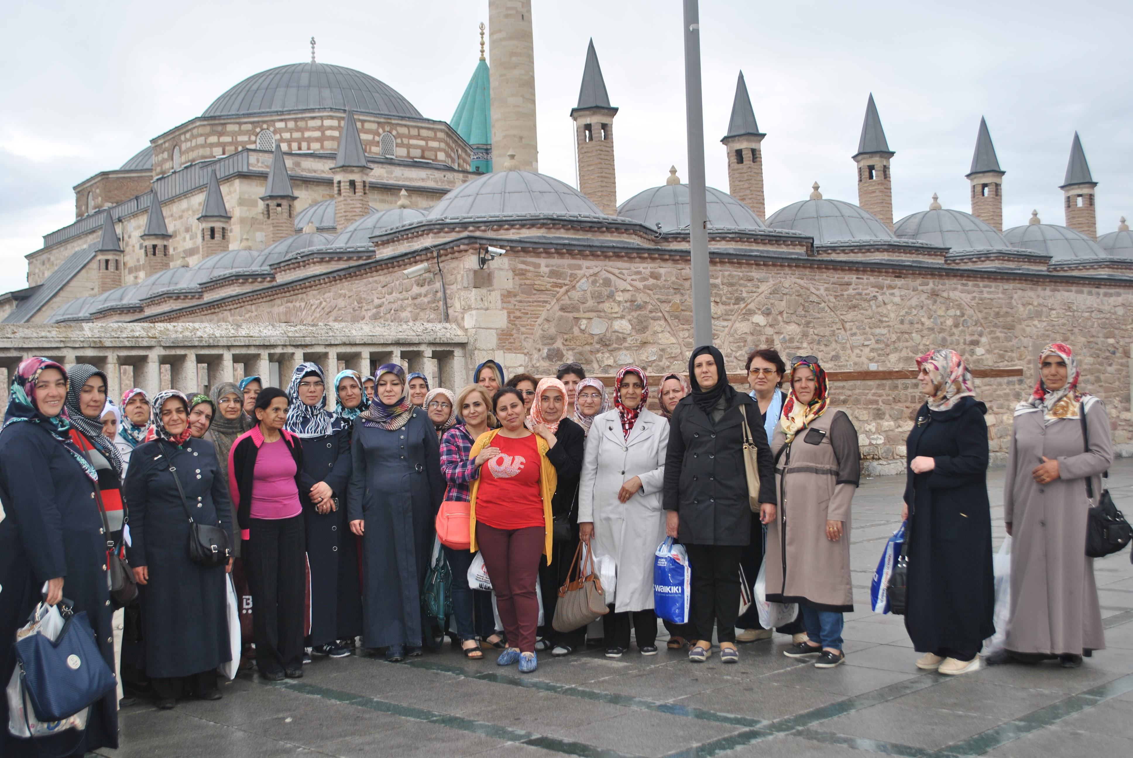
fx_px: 1323
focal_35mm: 42
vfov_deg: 32.0
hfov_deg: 46.3
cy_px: 379
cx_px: 566
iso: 100
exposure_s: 1/200
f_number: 5
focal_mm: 28
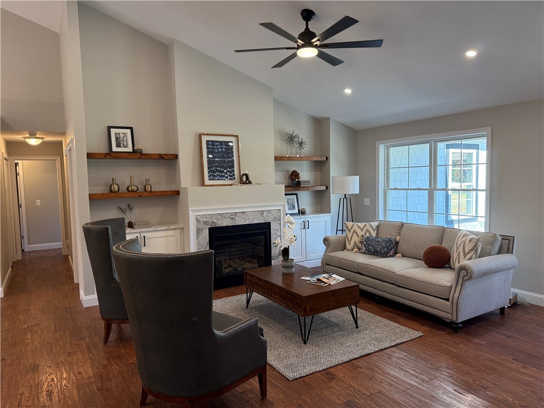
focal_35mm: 24
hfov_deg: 71.6
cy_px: 204
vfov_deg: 56.8
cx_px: 272
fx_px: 377
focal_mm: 6.76
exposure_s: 1/169
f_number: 1.78
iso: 200
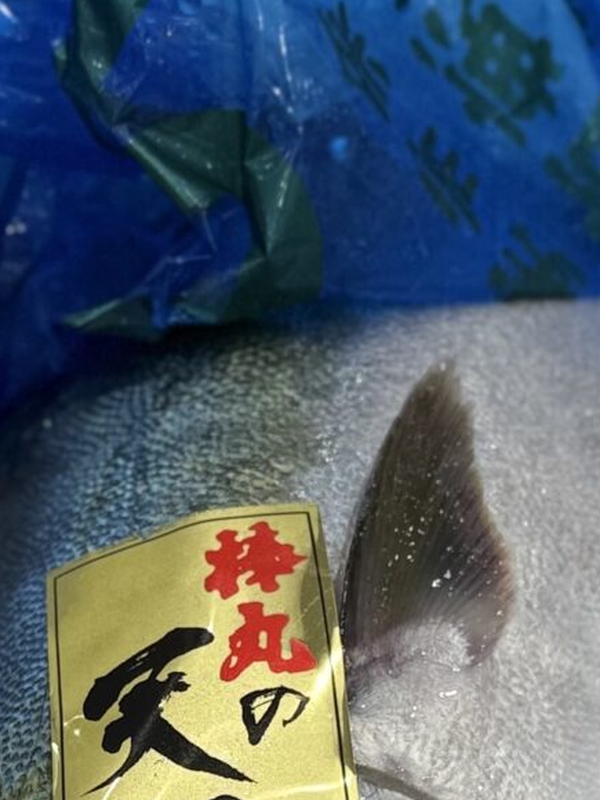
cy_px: 855
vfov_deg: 18.0
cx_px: 163
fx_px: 2450
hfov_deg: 13.9
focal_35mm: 106
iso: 50
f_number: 1.78
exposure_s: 1/137
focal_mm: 6.76
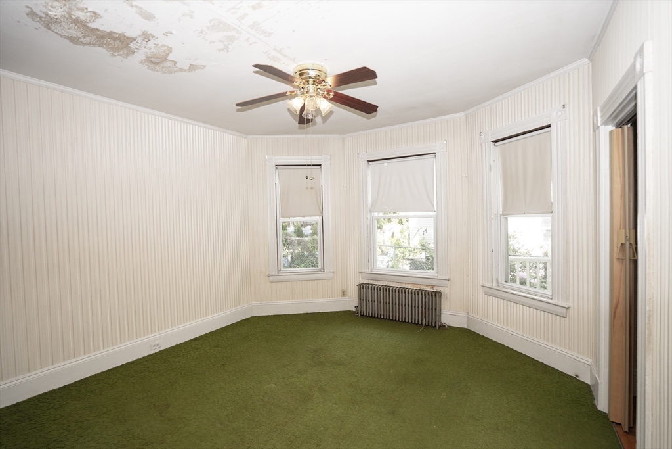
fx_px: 299
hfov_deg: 96.7
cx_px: 336
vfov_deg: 73.8
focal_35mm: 16
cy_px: 224
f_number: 4
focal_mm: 16
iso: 500
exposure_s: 1/160
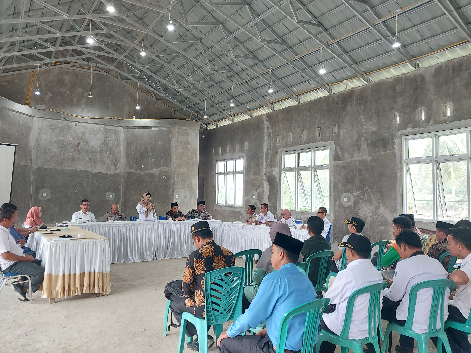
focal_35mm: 30
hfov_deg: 60.0
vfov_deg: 46.8
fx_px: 408
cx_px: 236
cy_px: 176
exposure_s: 1/50
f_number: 1.8
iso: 200
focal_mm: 4.6
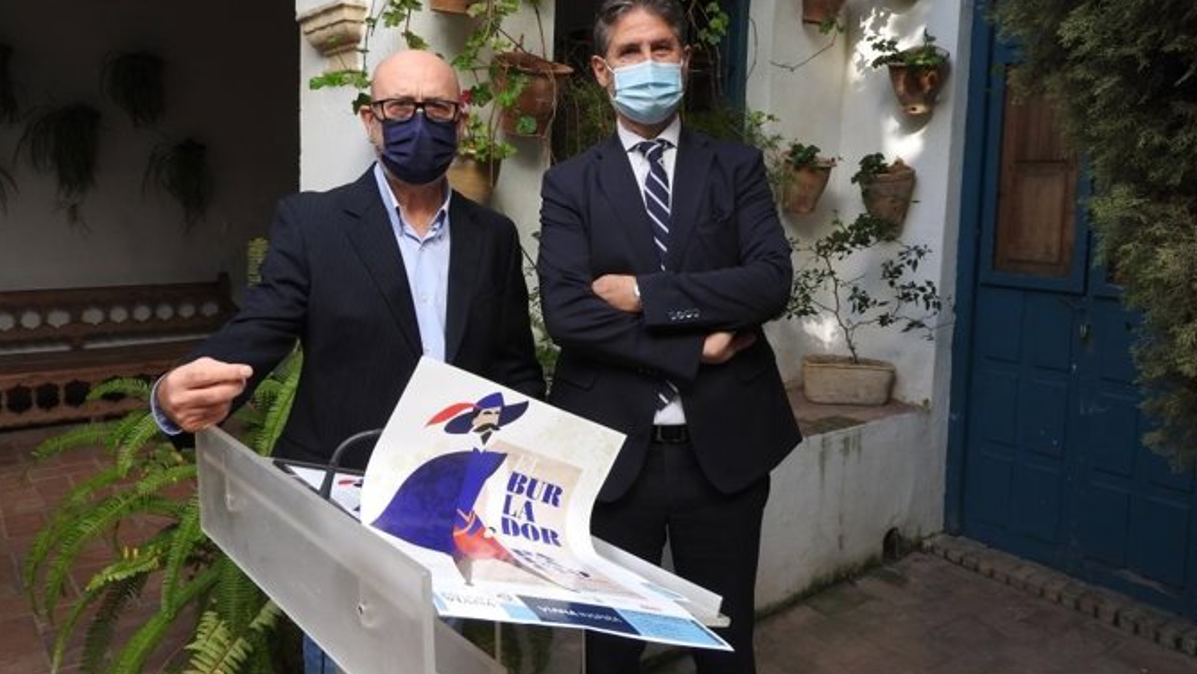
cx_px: 595
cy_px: 271
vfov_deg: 42.7
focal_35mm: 27
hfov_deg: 69.9
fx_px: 857
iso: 100
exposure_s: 1/100
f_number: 3.3
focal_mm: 4.3
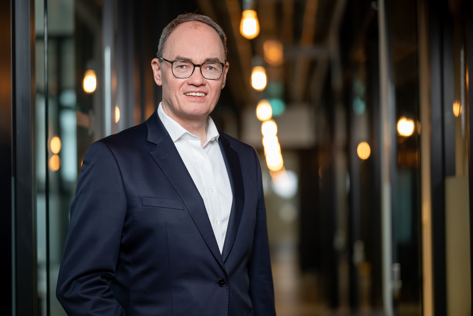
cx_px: 236
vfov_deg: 16.1
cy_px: 158
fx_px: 1117
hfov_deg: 23.9
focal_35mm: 85
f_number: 2
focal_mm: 85
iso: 1250
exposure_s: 1/500
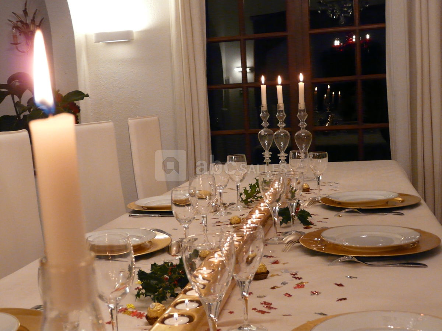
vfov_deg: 30.9
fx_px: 600
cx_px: 221
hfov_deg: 40.4
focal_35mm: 47
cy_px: 166
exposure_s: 1/30
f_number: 3.2
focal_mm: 7.7
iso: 400
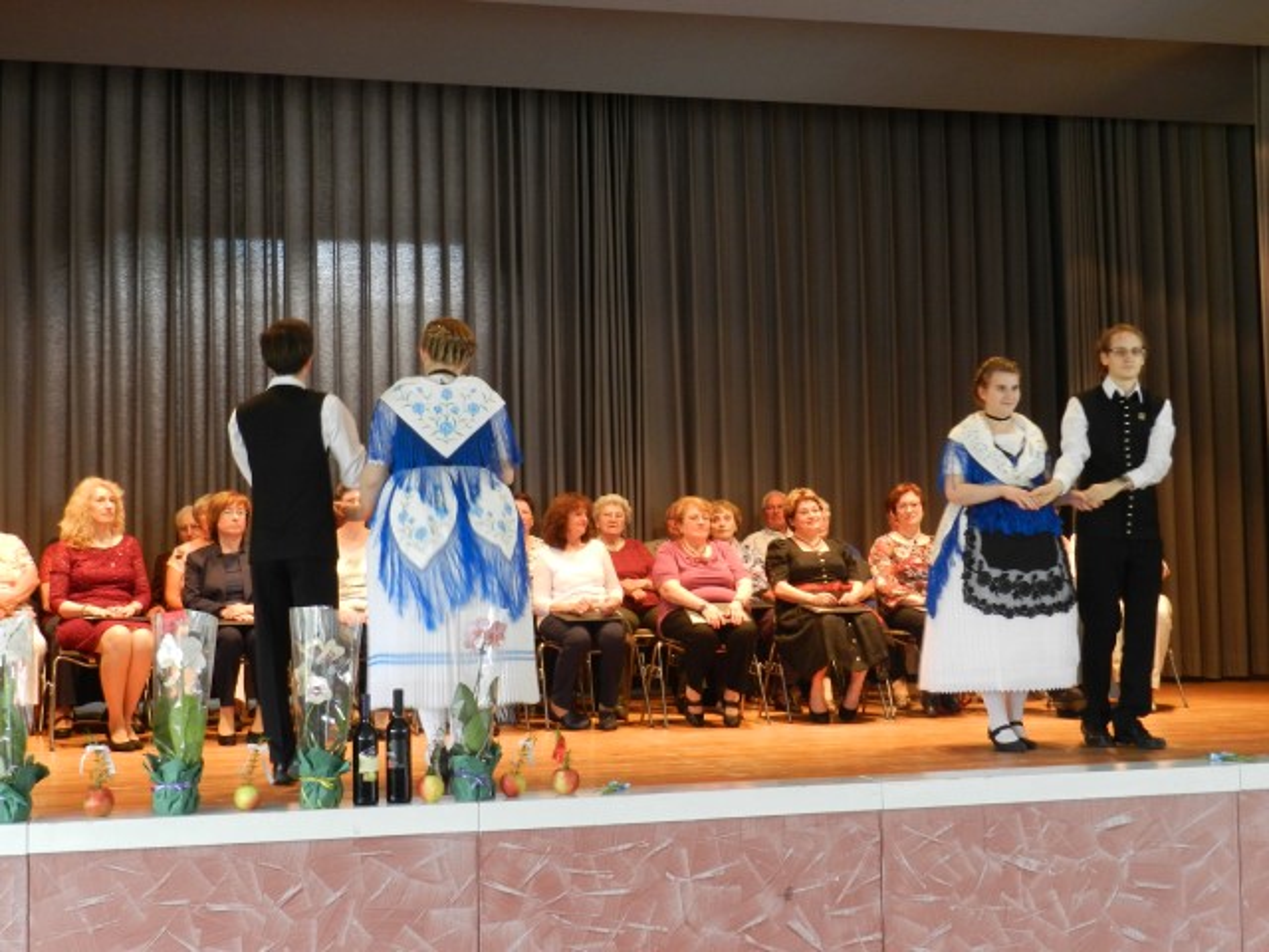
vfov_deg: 31.5
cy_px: 476
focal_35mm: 46
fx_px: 1686
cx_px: 634
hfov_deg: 41.2
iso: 400
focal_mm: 8.1
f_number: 4.2
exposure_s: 1/20
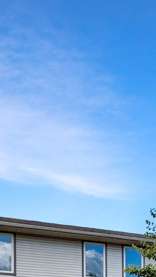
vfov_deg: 37.2
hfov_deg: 24.8
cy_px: 319
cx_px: 182
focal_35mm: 44
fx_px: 323
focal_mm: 1.95
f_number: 2.2
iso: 46
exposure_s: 1/1049
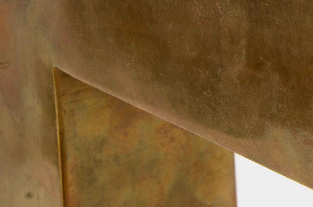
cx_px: 280
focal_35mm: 455
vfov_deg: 3.0
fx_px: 3948
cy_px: -42
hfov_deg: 4.5
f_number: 16
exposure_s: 1/160
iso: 200
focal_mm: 98
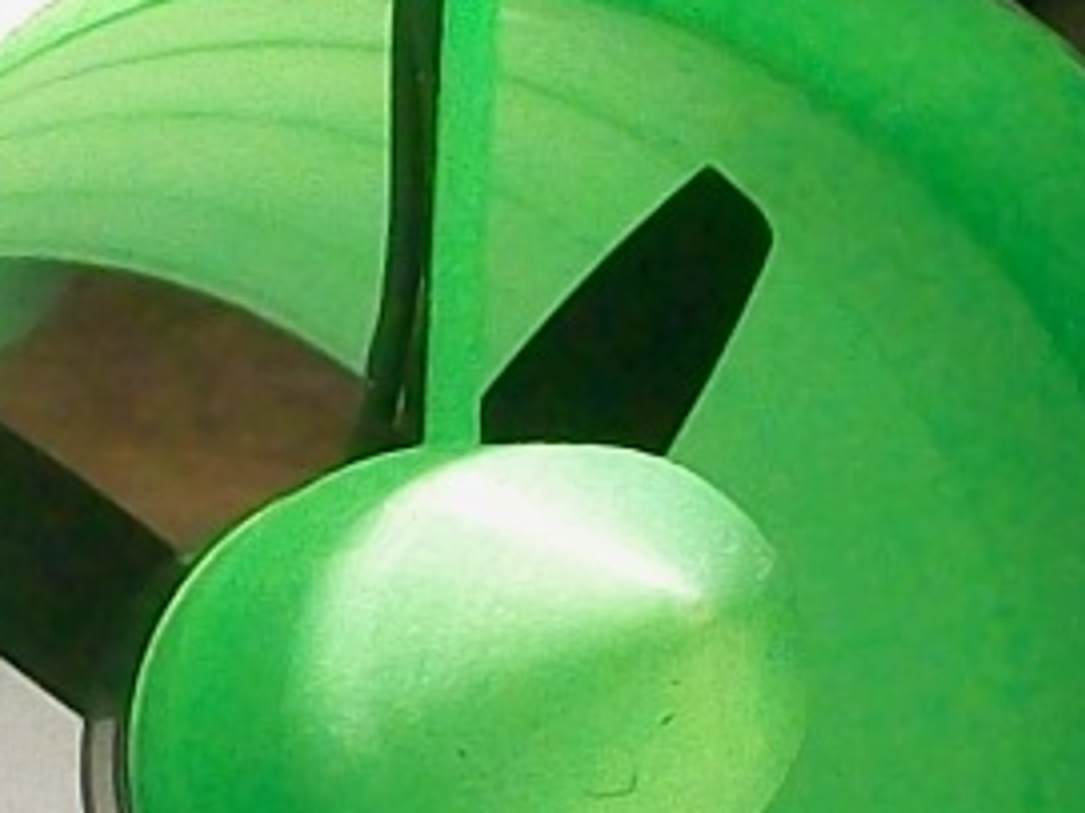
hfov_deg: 20.8
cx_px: 352
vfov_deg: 15.4
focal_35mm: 94
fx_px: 2945
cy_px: 811
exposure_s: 1/60
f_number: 2.8
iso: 151
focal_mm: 5.7
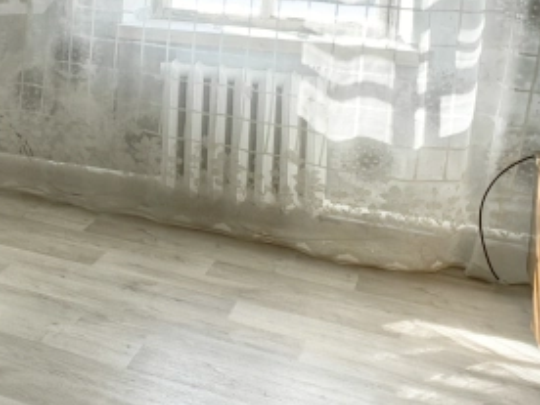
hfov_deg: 28.9
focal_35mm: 59
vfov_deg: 23.6
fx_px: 920
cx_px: -86
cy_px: -15
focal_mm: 1.76
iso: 50
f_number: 2.2
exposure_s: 1/100
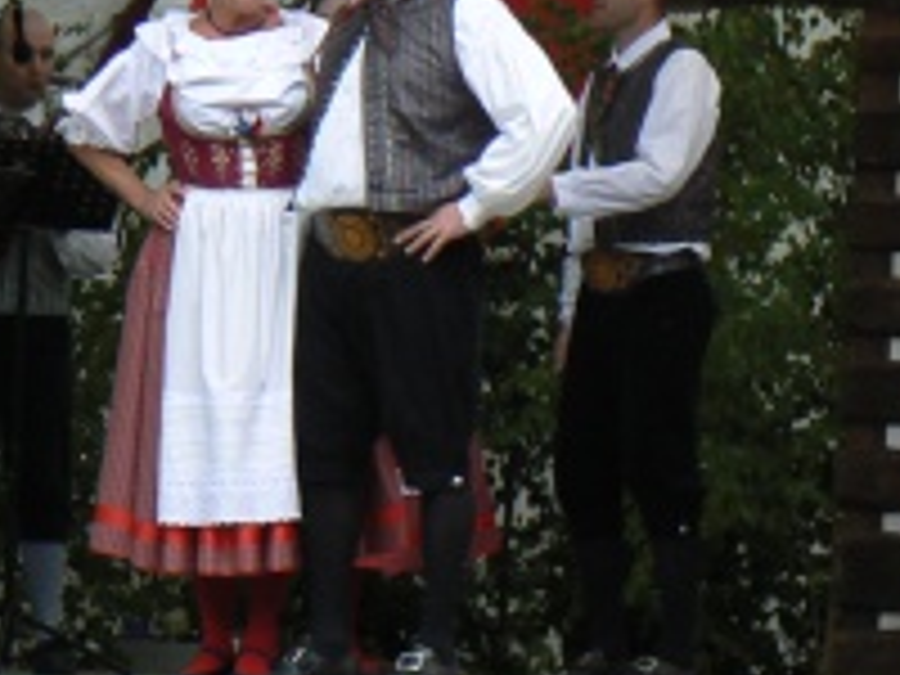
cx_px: 1017
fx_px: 8450
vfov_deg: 4.6
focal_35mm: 325
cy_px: 124
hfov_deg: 6.1
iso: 80
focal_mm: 21.6
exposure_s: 1/100
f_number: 4
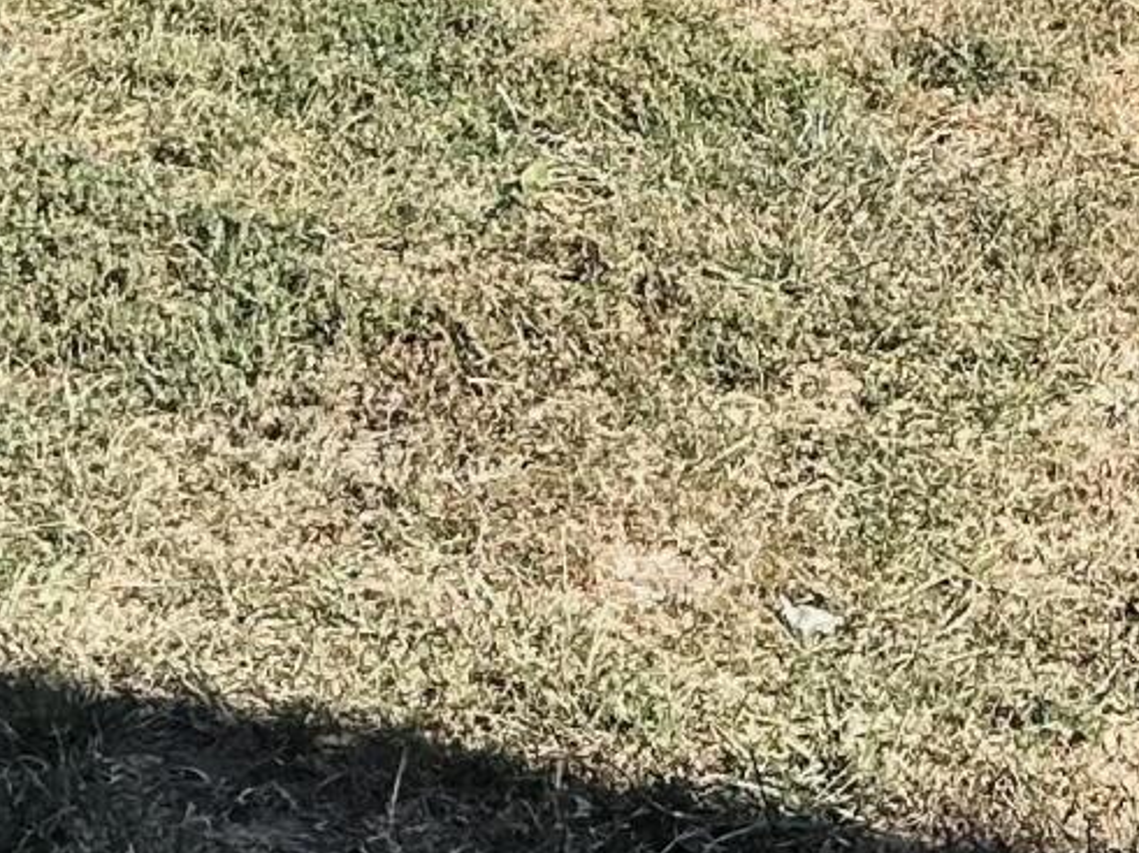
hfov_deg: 12.2
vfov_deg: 8.5
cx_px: 1264
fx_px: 5230
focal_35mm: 159
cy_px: -1226
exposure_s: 1/1575
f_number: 1.5
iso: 50
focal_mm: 5.7
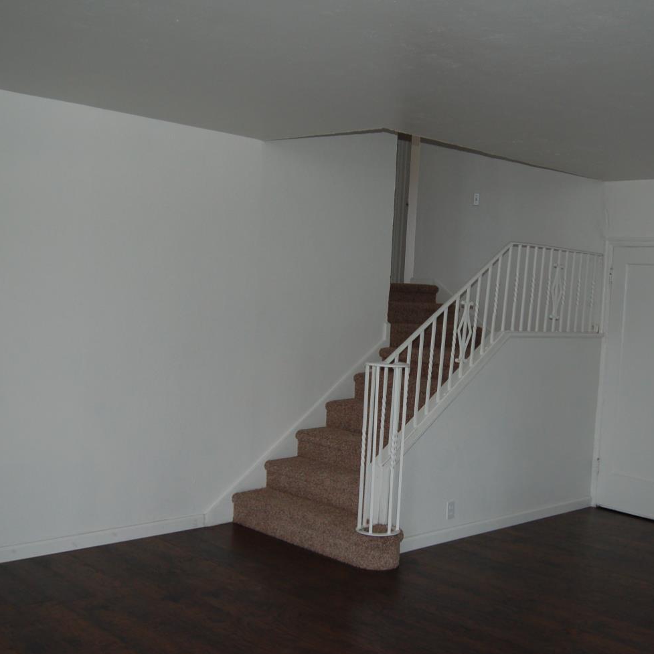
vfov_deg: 39.2
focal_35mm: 43
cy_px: 323
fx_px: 919
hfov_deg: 38.9
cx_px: 414
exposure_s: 1/60
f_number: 3.8
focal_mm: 22
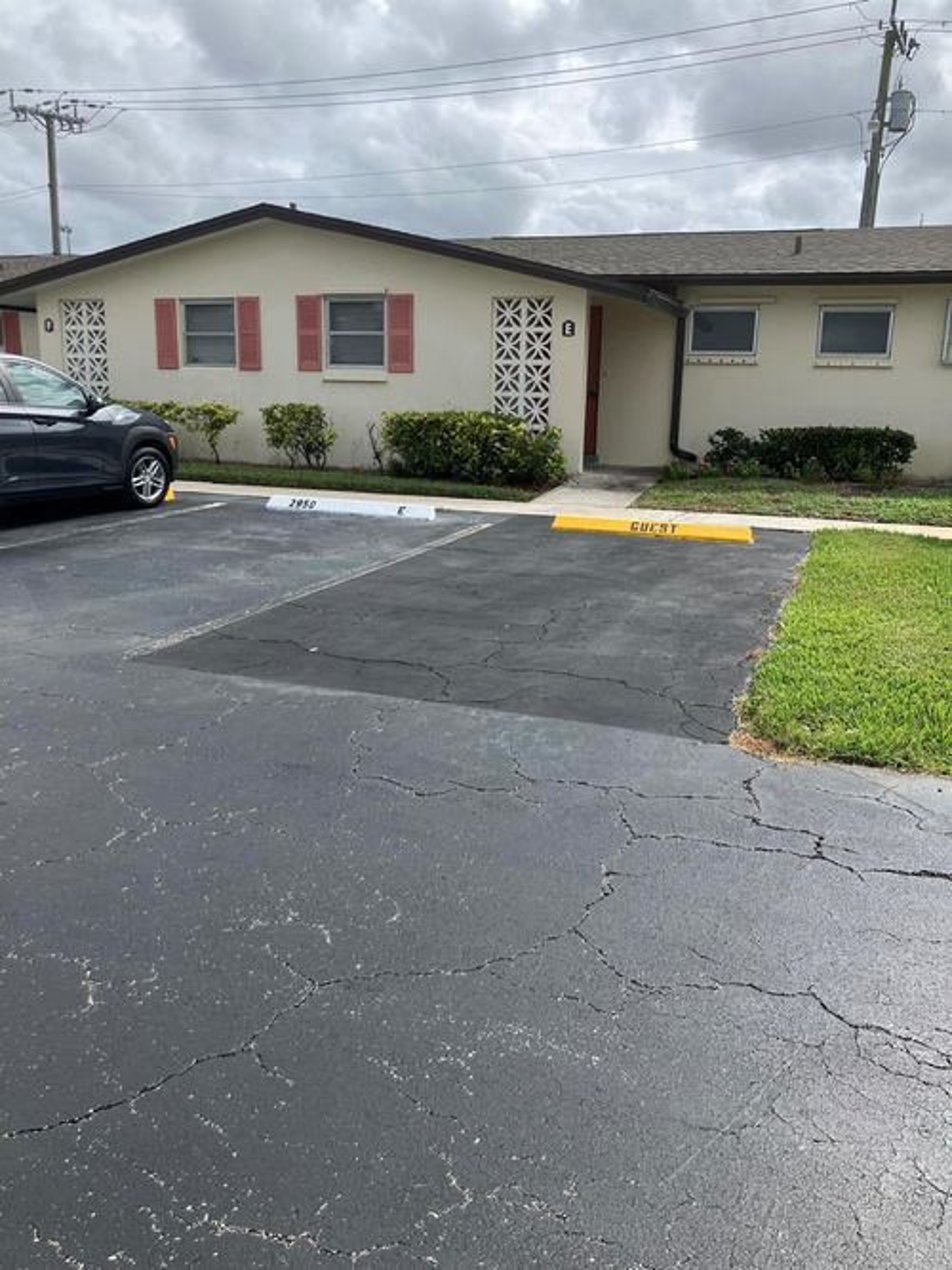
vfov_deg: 63.5
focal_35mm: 28
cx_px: 476
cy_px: 635
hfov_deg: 49.7
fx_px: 1027
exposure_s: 1/1946
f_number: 1.8
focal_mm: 3.99
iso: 32
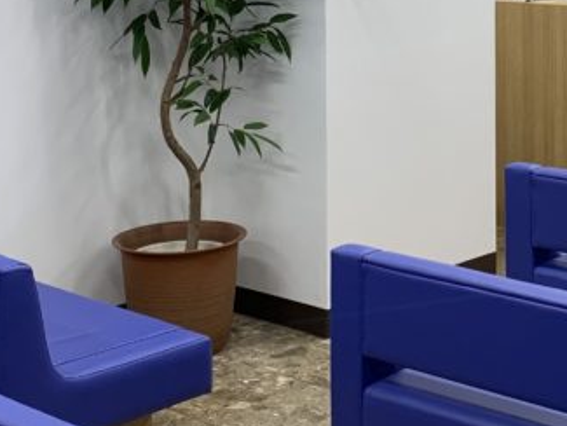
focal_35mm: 82
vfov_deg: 17.5
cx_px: 511
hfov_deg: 23.2
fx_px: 1344
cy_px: -12
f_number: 1.8
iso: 80
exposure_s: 1/121
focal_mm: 4.25
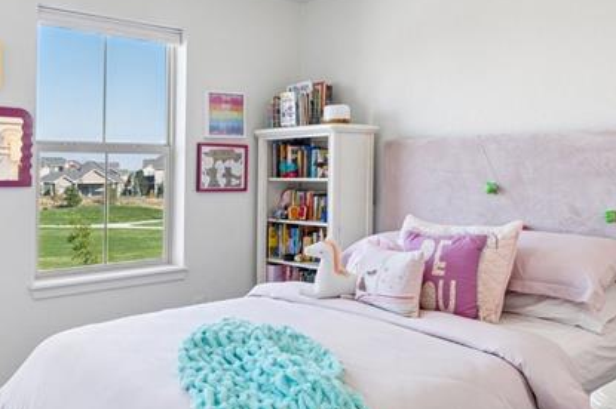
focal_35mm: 37
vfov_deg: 35.8
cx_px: 321
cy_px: 176
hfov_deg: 51.9
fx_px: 633
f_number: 11
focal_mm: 15
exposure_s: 1/8
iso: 100
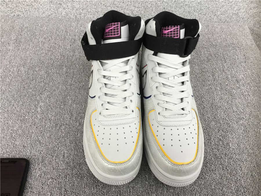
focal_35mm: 31
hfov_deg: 58.4
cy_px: 98
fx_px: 234
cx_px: 130
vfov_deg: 45.4
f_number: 2.4
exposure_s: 1/33
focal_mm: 3.3
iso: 25
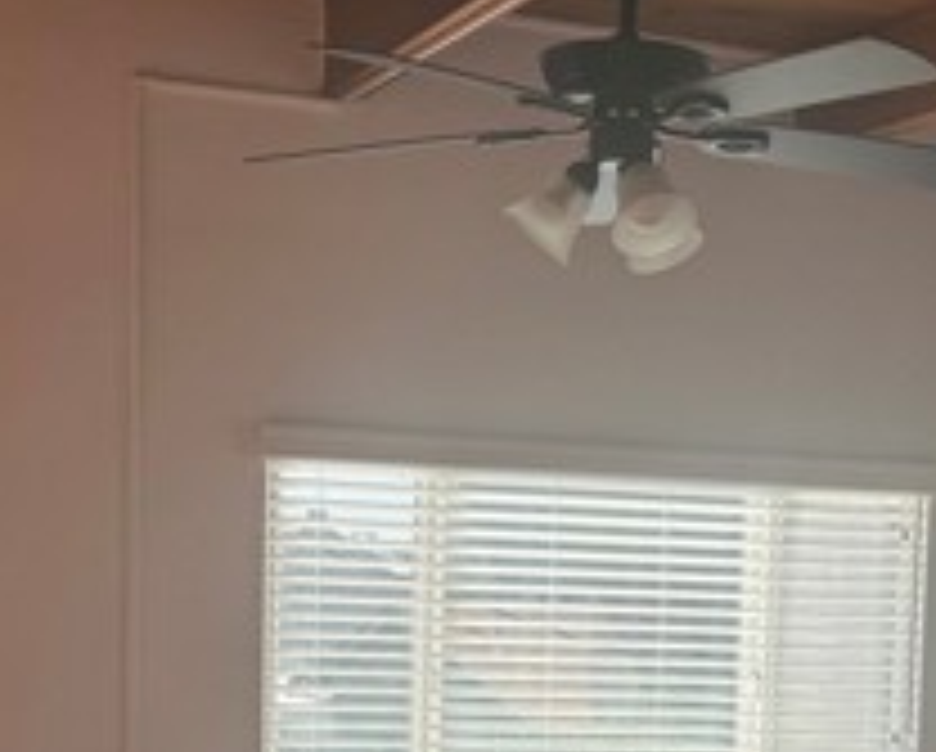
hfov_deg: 26.4
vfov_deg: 20.6
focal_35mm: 72
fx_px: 1997
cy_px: 747
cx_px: 495
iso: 80
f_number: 1.78
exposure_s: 1/967
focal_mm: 6.76
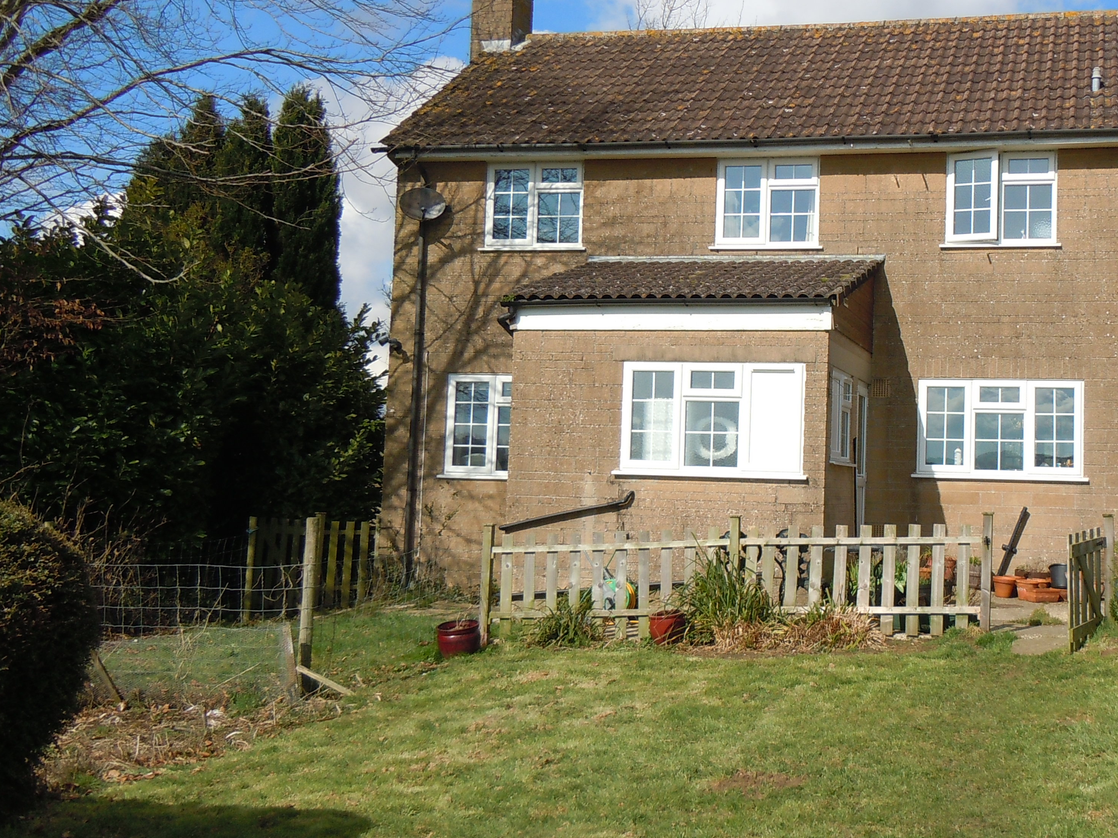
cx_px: 787
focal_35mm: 44
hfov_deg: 42.1
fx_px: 1421
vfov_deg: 32.8
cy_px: 375
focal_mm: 5.4
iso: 100
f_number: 7
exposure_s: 1/320
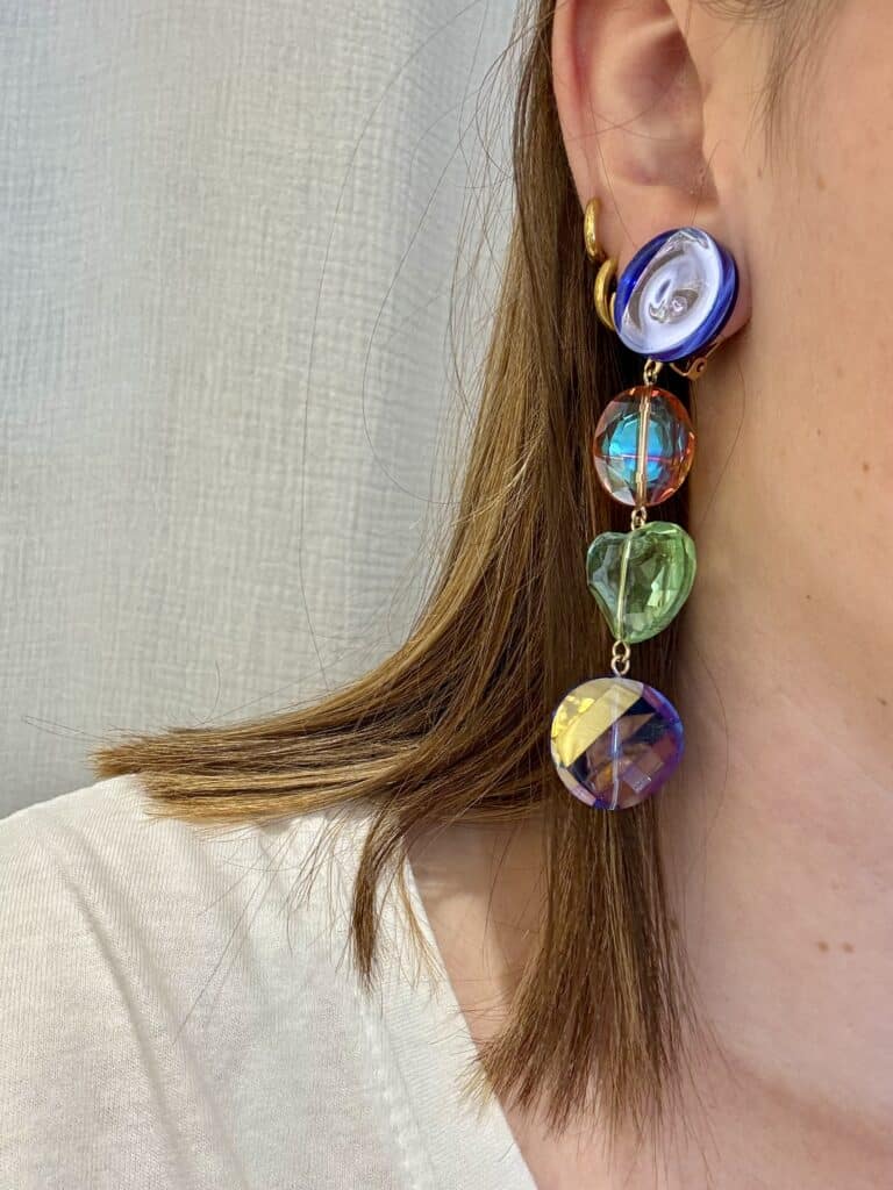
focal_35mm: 30
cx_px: 446
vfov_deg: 60.0
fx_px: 1032
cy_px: 595
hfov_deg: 46.8
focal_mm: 2.69
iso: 80
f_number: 1.9
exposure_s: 1/50
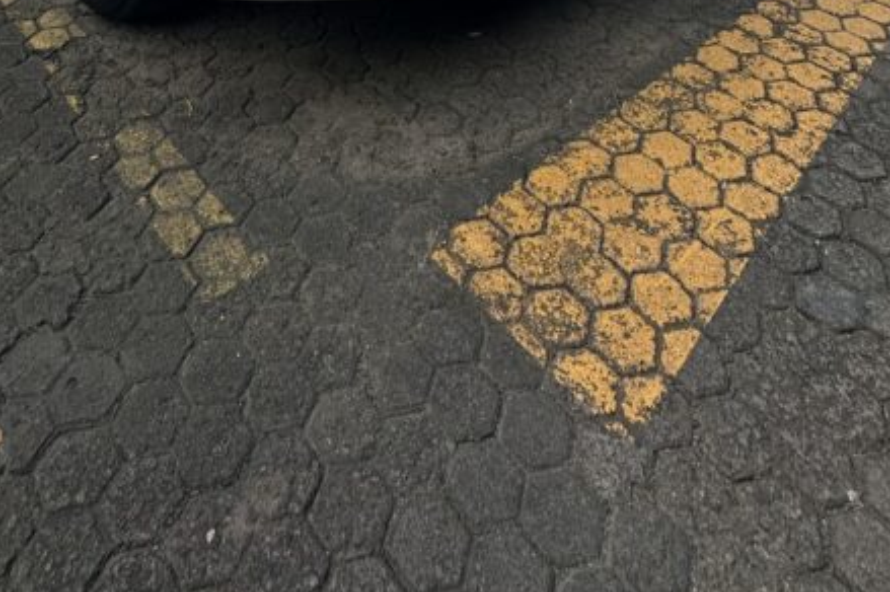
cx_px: 410
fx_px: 840
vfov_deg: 23.7
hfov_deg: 55.8
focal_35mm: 34
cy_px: -422
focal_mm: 2.22
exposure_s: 1/383
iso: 40
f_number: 2.2
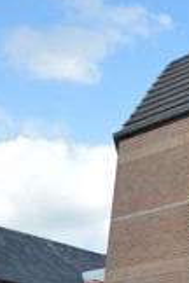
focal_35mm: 100
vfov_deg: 20.2
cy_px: 203
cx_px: 286
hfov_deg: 12.9
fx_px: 789
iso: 100
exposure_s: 1/200
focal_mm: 15
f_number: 7.1
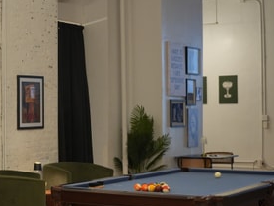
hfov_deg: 21.1
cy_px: 131
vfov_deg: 16.6
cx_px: -18
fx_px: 704
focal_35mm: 89
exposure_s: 1/50
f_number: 2.8
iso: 400
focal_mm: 28.6
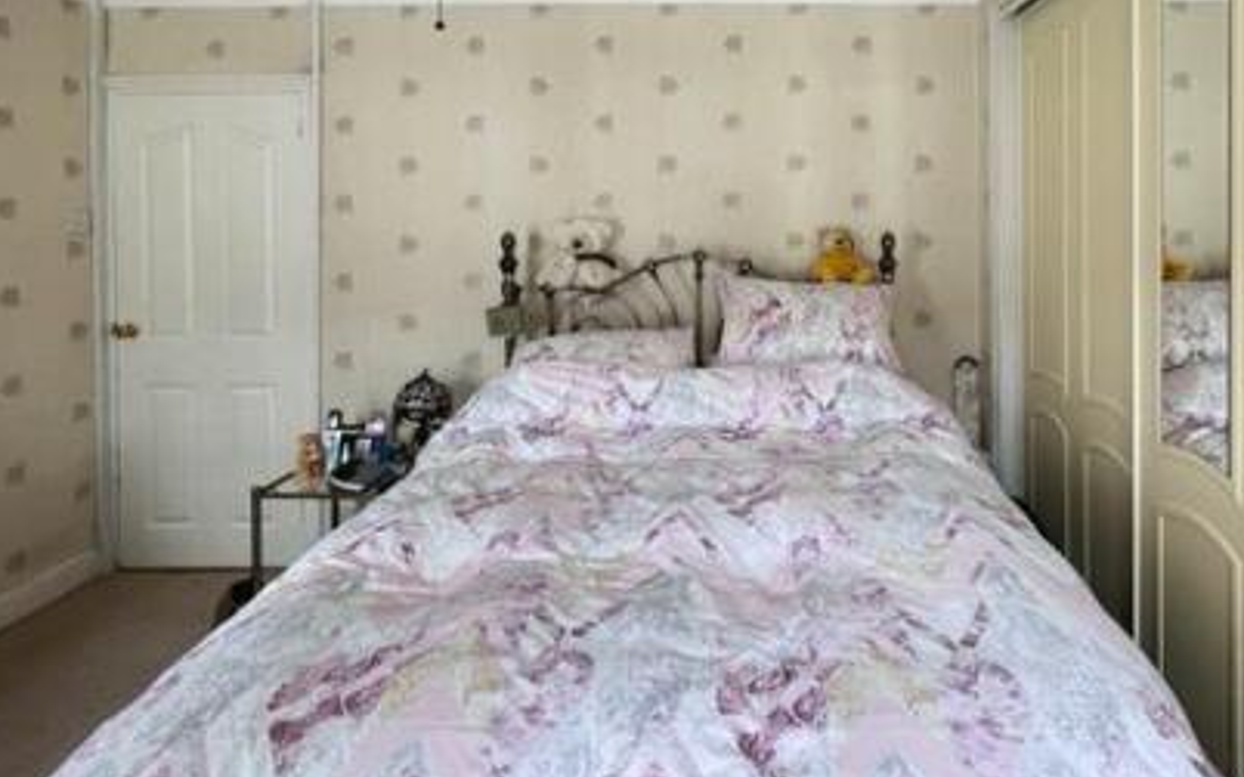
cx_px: 738
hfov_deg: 84.2
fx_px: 678
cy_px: 228
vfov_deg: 57.6
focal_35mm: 20
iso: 200
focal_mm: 1.57
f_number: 1.8
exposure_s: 1/99
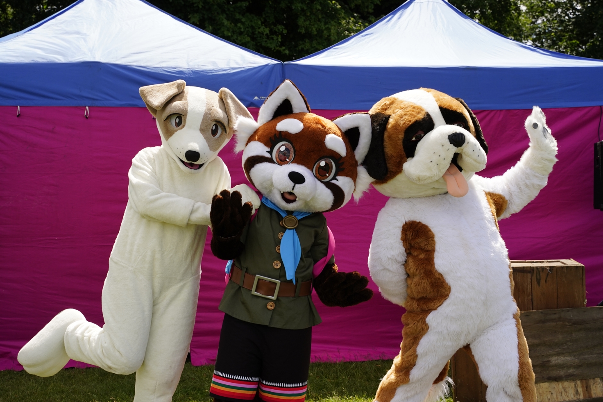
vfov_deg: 25.5
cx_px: 304
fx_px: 888
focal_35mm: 53
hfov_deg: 37.5
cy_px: 203
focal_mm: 52
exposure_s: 1/1000
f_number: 8
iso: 400
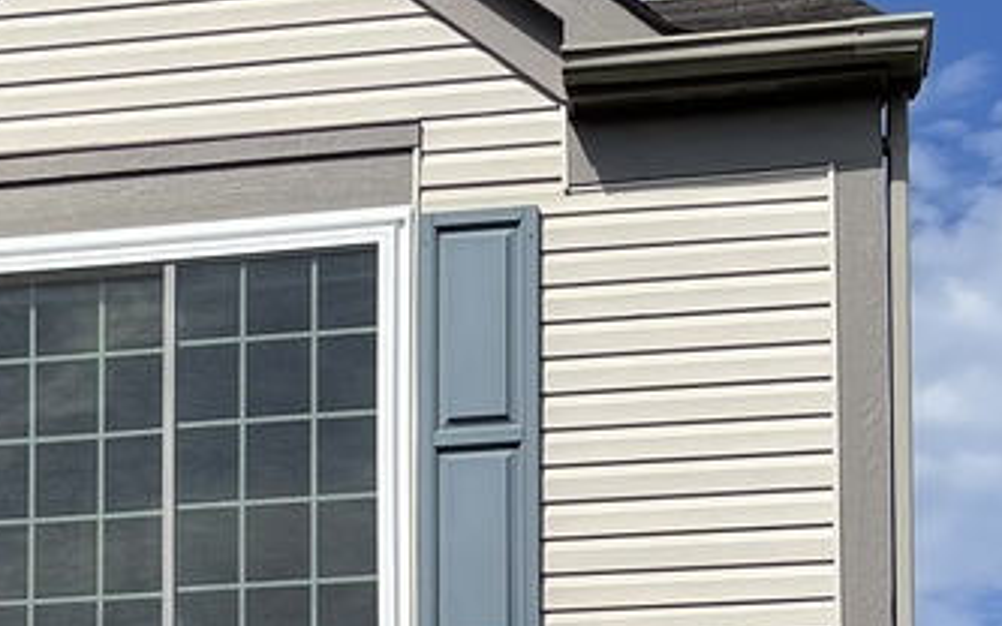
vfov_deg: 10.4
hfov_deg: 17.2
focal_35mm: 119
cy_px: 1132
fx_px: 3249
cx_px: 48
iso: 32
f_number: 1.6
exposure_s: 1/6250
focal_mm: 5.1
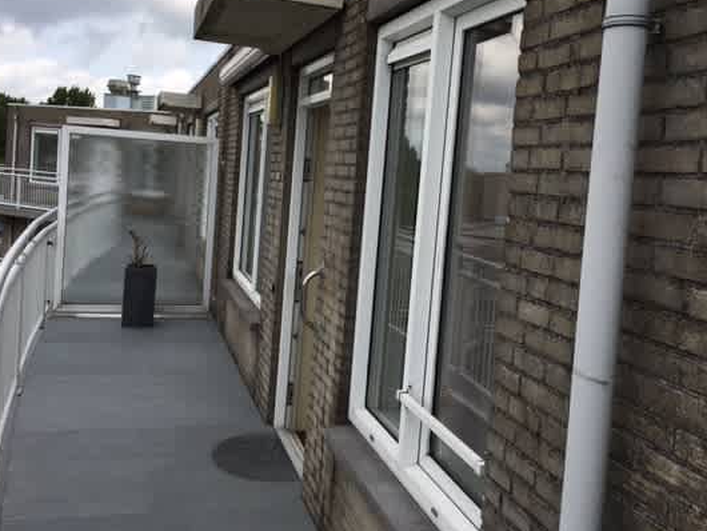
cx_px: 367
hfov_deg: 52.6
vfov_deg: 40.6
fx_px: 715
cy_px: 215
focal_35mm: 35
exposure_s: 1/1068
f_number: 2.2
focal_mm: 4.2
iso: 25
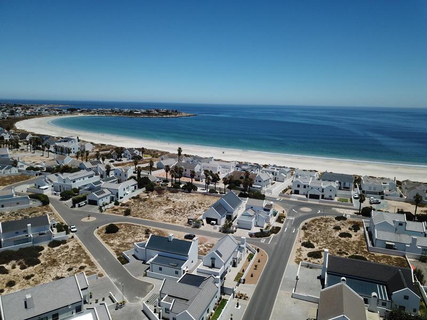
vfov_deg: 53.1
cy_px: 160
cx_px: 214
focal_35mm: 26
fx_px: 321
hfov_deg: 67.3
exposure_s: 1/2809
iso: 100
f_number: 2.2
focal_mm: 4.73
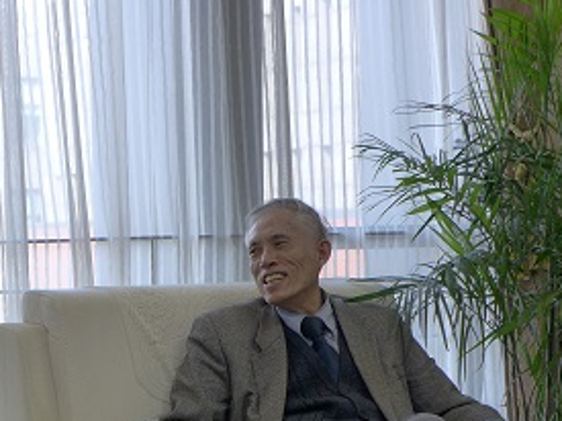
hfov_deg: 21.3
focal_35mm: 91
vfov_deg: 16.1
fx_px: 1477
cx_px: 104
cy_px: 357
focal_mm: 9.8
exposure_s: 1/100
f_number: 1.9
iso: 125
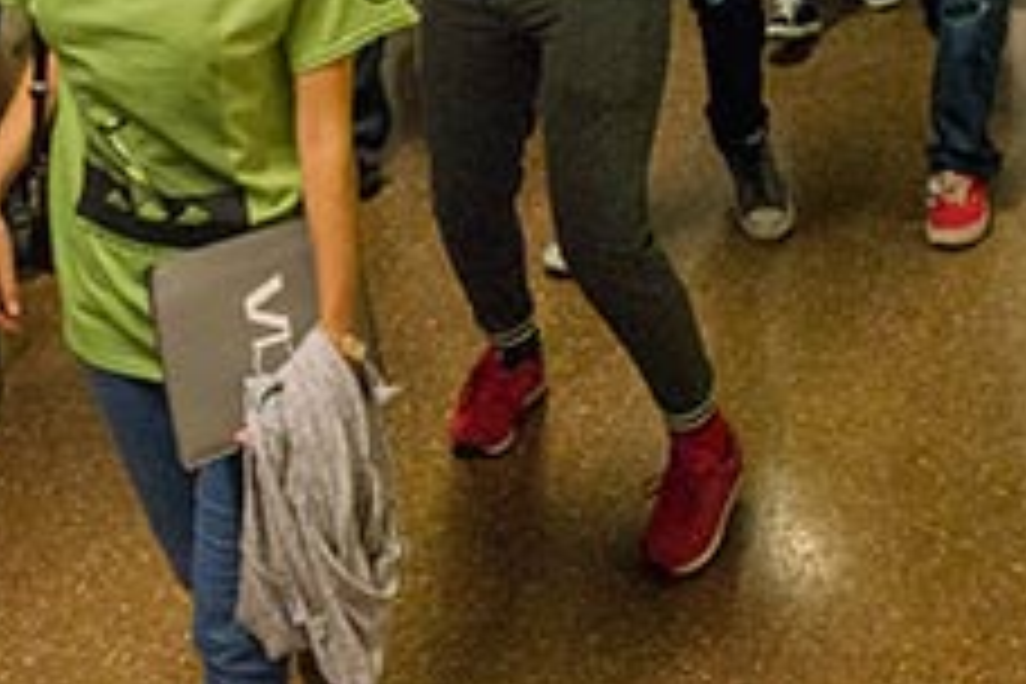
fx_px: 1738
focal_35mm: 61
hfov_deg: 31.2
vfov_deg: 20.5
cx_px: 86
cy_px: -182
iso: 1250
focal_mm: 24
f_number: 6.7
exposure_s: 1/180
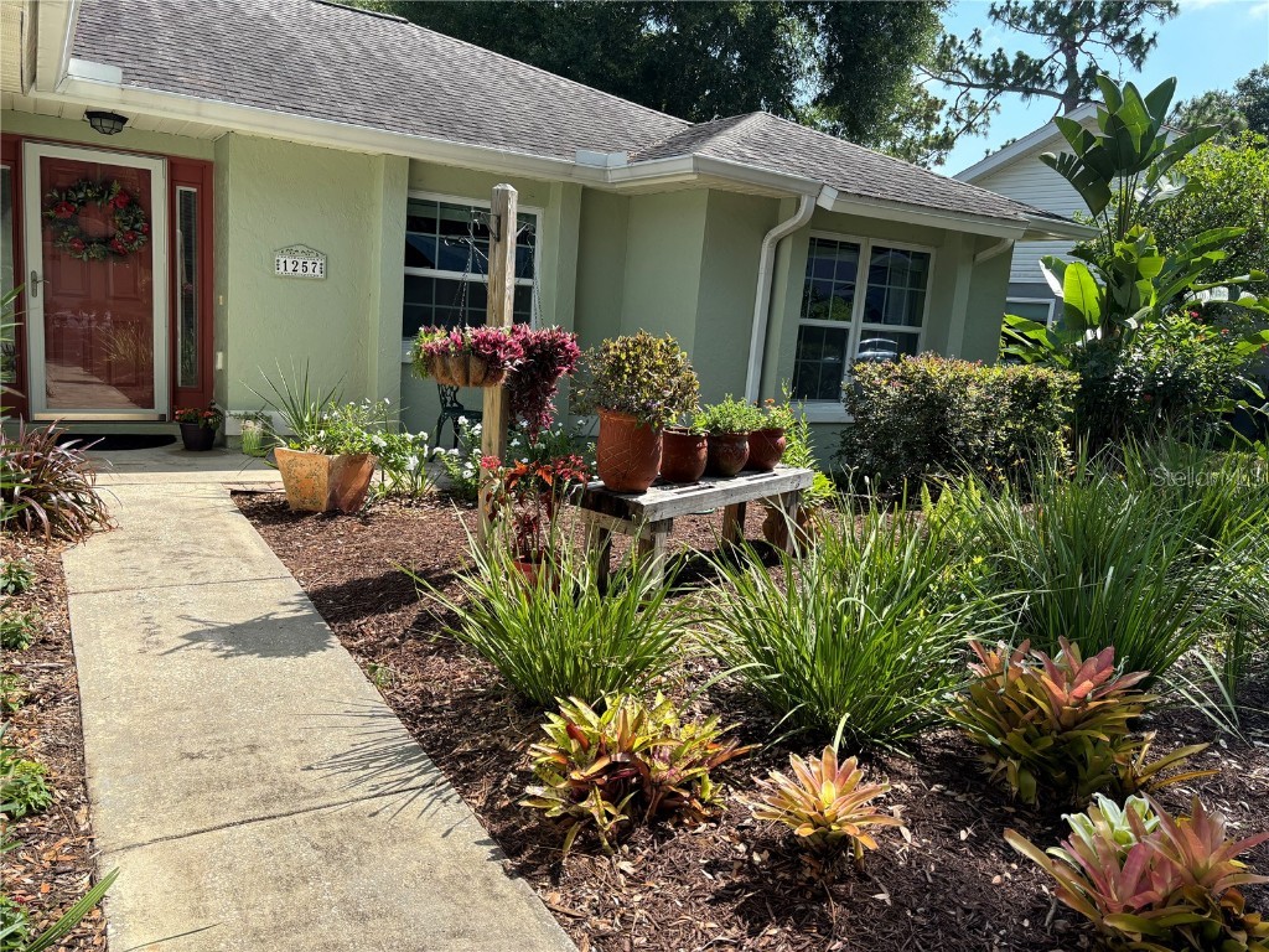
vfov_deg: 53.1
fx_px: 953
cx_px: 634
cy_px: 476
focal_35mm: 26
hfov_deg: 67.3
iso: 50
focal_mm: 5.96
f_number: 1.6
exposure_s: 1/1279
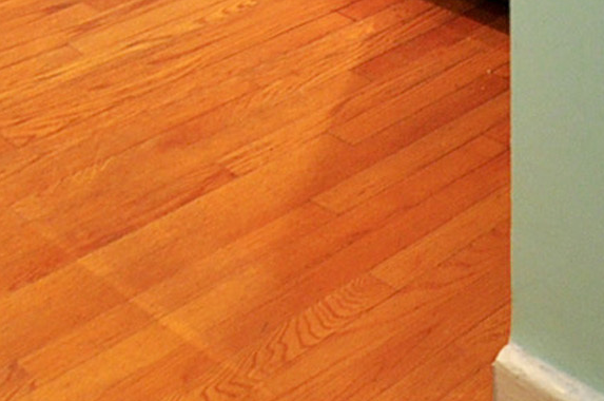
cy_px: -580
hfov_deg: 21.4
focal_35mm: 84
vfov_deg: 12.5
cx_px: 844
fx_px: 1399
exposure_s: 1/13
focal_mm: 11
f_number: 5
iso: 500
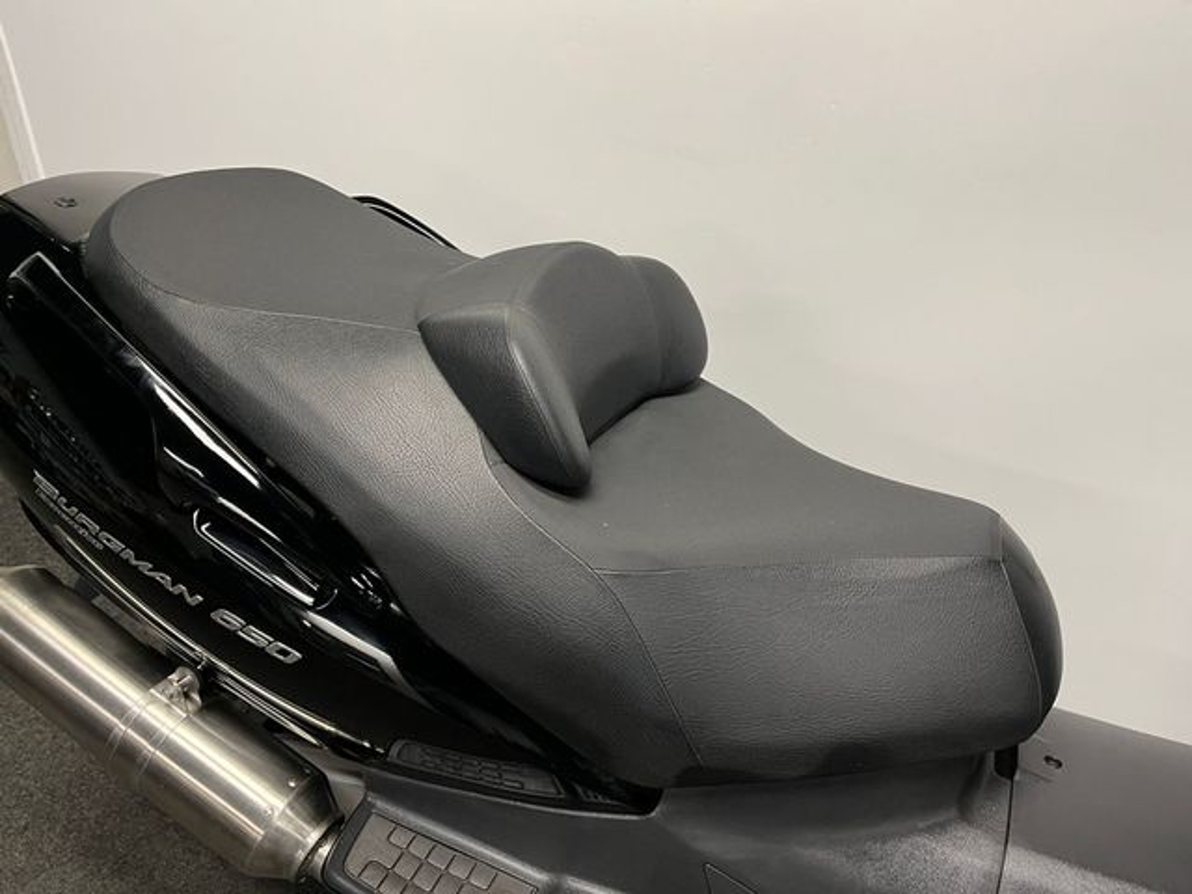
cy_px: 447
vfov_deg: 53.1
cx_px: 596
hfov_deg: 67.3
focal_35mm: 26
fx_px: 895
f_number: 1.6
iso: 125
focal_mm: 5.1
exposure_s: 1/50
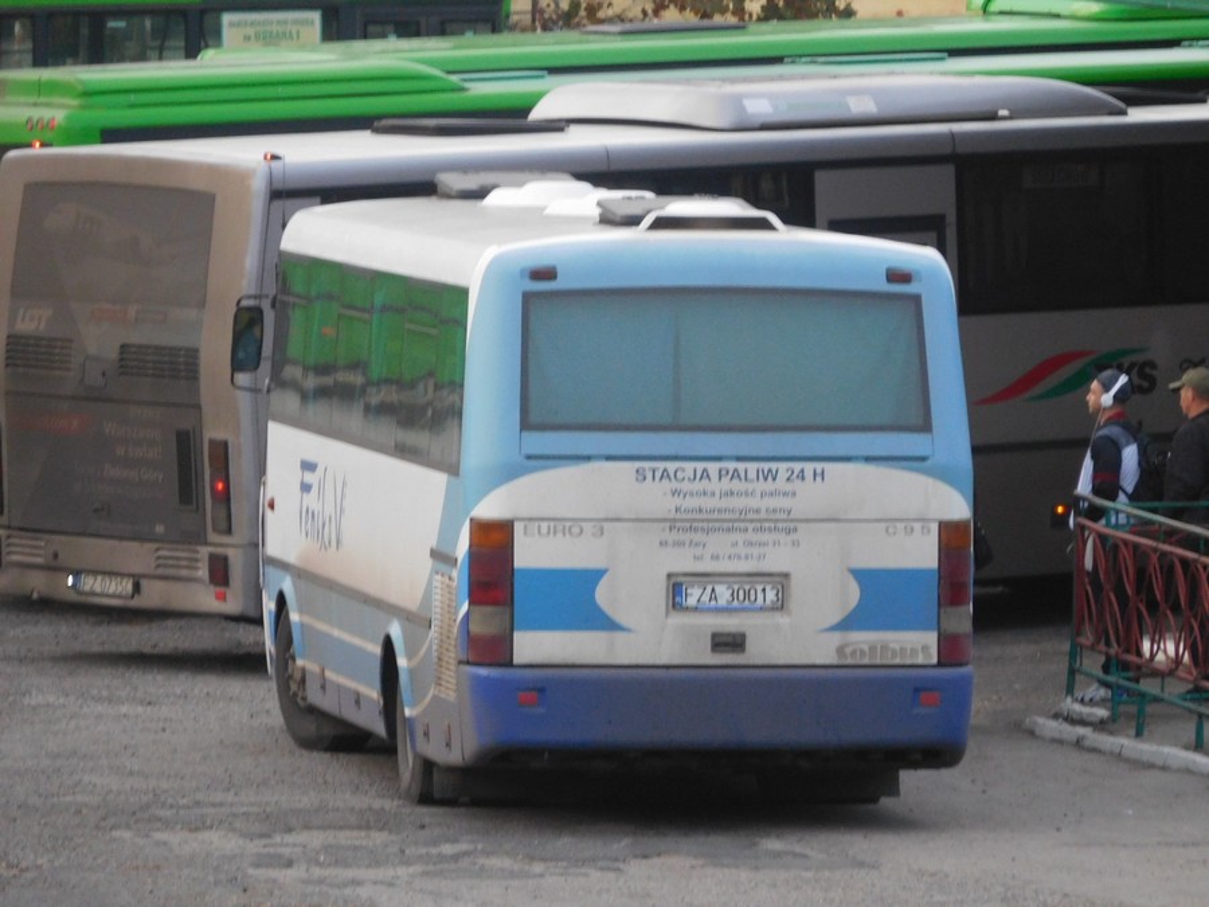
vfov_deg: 3.7
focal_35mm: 400
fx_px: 13970
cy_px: 454
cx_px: 604
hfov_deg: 5.0
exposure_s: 1/60
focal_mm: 71.4
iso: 400
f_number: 6.2
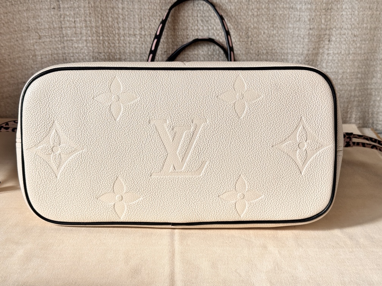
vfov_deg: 30.3
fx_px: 530
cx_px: 191
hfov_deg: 39.7
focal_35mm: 48
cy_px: 143
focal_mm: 6.76
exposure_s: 1/609
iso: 64
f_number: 1.78
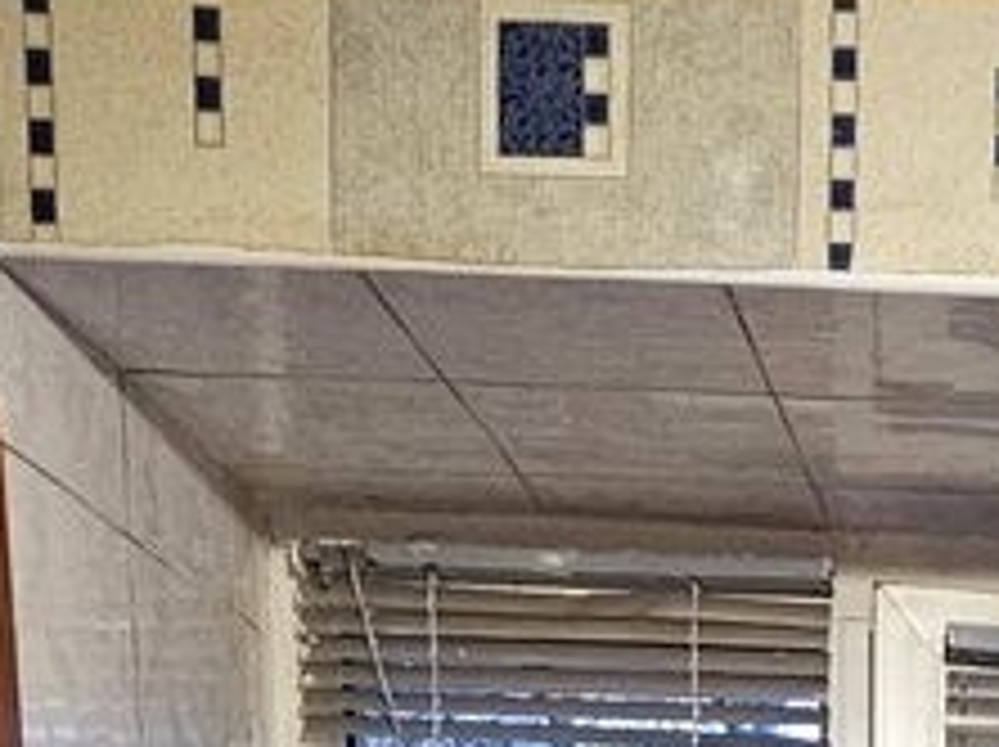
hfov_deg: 24.1
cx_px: 1134
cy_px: 1899
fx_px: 2162
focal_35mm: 75
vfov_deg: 13.2
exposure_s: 1/33.3
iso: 640
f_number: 2.2
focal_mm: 2.2
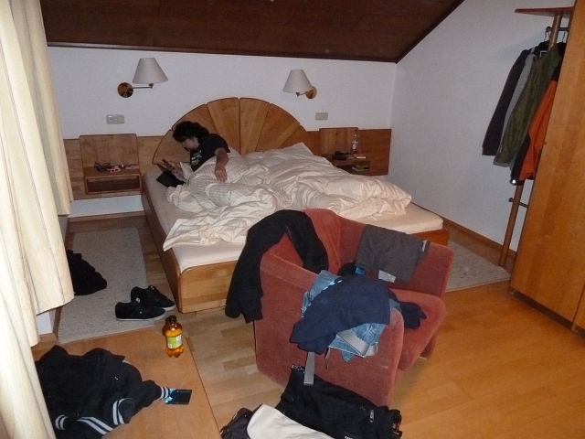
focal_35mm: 25
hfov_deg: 69.4
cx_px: 292
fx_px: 422
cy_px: 220
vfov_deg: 54.9
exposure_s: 1/30
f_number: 3.3
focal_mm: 4.1
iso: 800
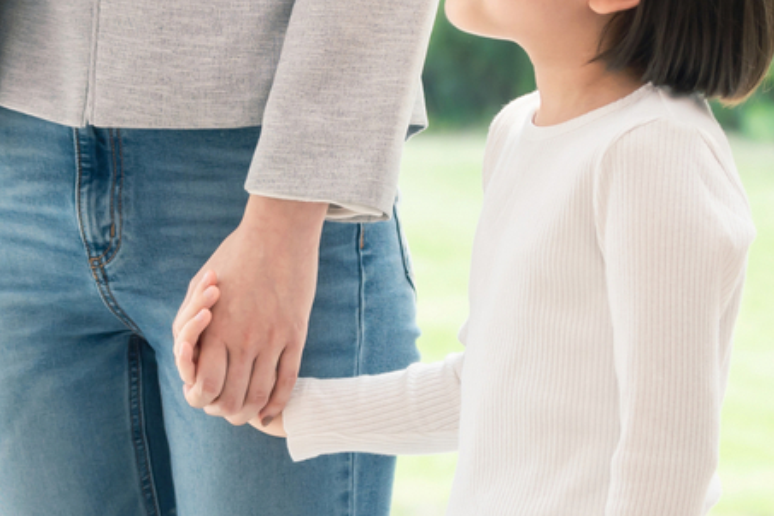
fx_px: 5977
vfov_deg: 4.9
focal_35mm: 278
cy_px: 26
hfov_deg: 7.4
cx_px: 408
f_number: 4
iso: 125
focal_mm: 70
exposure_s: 1/160
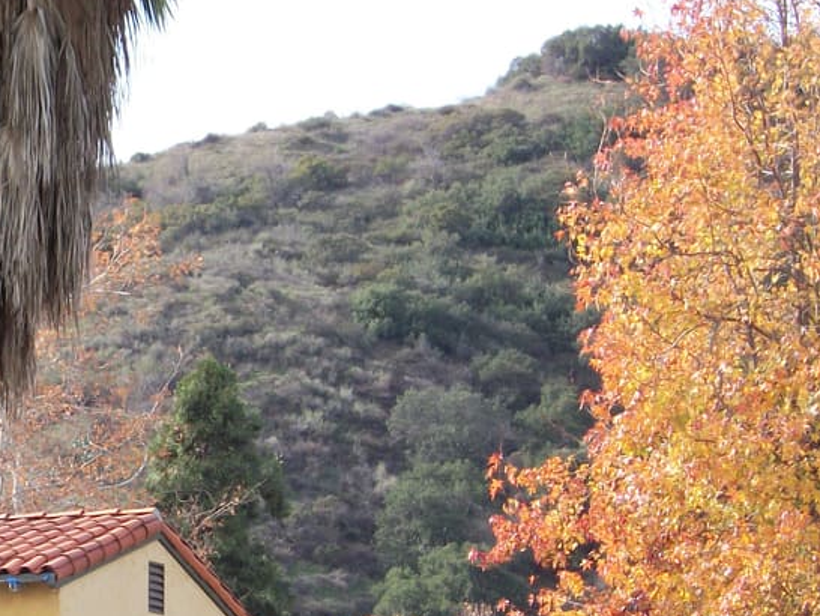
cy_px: 618
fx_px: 4858
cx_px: -44
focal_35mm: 205
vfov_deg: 7.2
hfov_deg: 9.6
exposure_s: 1/160
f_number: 5.1
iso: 80
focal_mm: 15.1
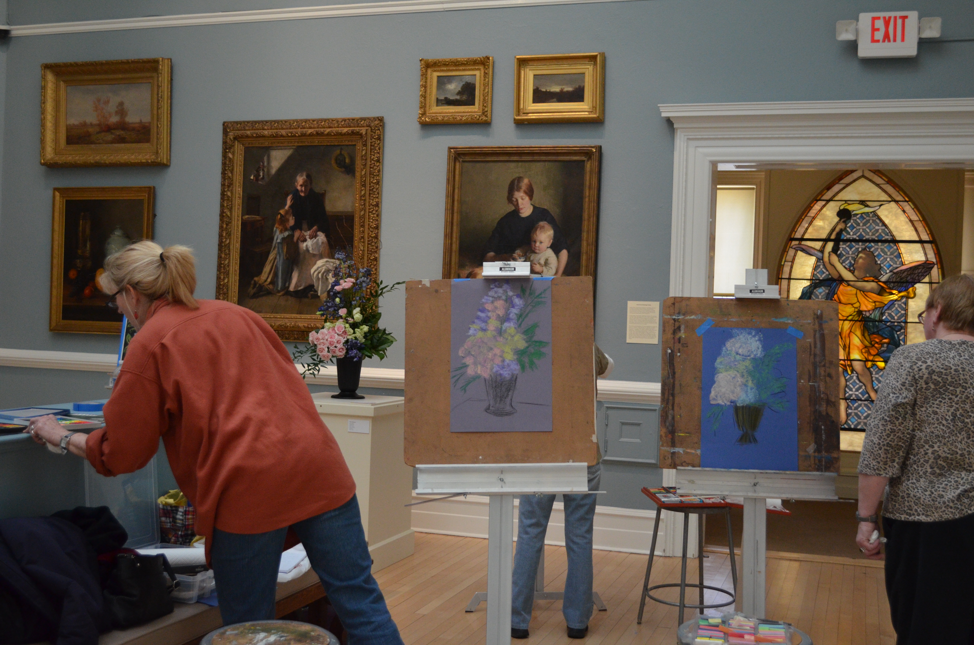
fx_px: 1053
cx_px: 487
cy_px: 322
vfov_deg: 34.1
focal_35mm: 39
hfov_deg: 49.6
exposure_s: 1/200
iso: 1600
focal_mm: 26
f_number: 4.2
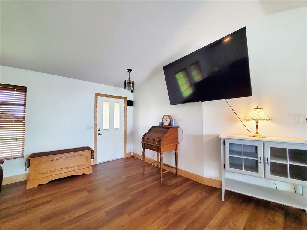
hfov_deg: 106.2
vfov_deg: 89.9
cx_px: 154
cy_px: 115
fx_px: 115
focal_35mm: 13
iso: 160
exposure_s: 1/60
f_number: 2.2
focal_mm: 1.8
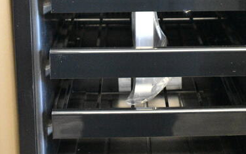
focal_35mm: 78
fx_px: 524
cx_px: 152
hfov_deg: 26.3
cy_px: -60
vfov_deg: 15.6
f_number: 4
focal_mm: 21
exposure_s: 1/60
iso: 6400
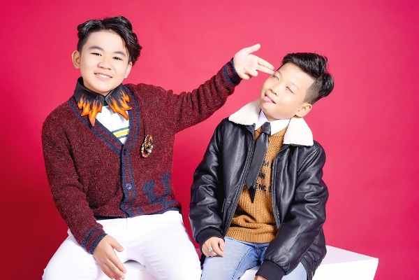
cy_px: 140
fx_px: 989
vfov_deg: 16.1
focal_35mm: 85
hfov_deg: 23.9
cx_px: 210
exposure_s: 1/160
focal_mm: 85
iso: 200
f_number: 6.3
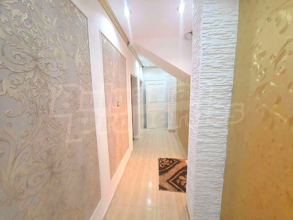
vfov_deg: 89.9
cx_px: 146
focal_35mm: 13
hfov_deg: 106.2
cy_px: 110
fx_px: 110
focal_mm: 1.8
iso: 400
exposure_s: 1/50
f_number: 2.2
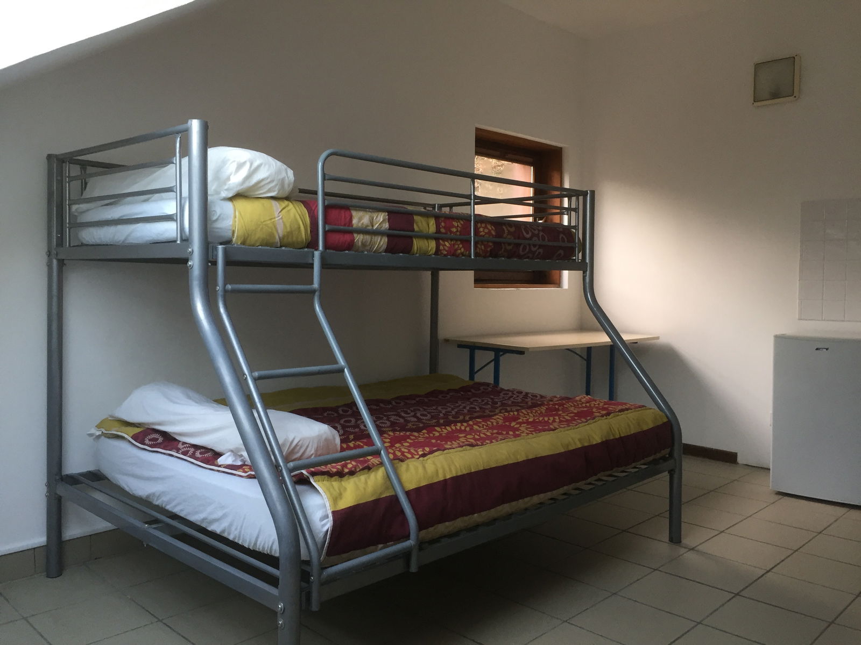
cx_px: 430
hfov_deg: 61.7
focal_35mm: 29
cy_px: 322
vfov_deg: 48.2
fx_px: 721
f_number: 2.2
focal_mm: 4.15
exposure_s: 1/33
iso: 100
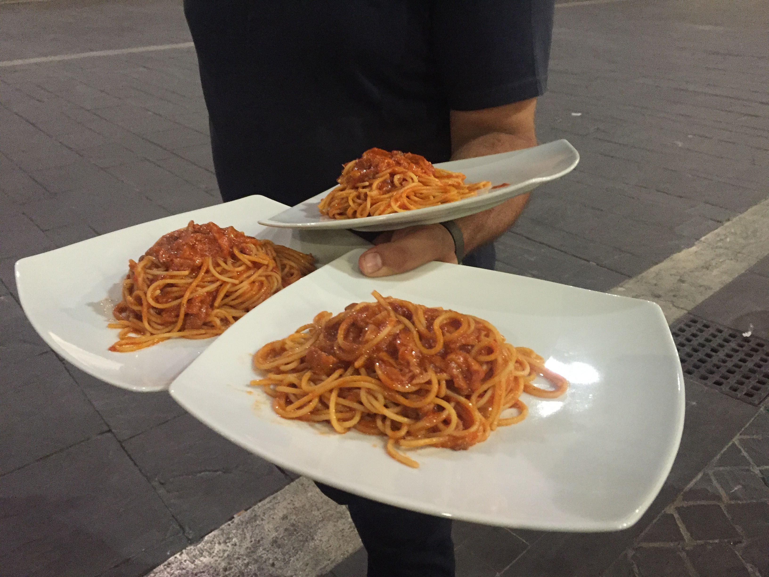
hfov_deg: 61.7
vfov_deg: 48.2
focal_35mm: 29
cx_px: 384
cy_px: 288
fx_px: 644
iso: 320
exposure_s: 1/17
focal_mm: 4.15
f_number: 2.2
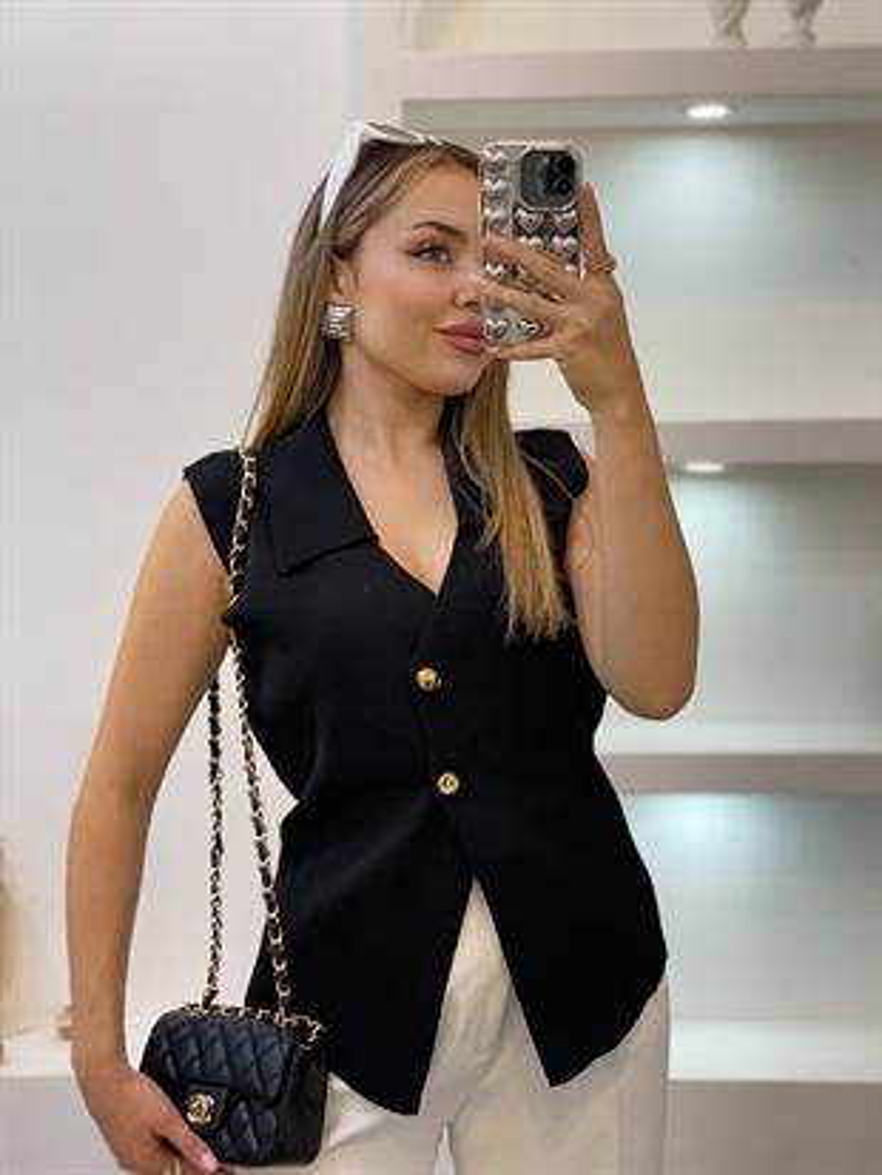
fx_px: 1766
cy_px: 588
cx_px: 441
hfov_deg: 28.0
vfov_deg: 36.8
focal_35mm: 52
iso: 100
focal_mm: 6
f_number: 2
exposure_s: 1/100
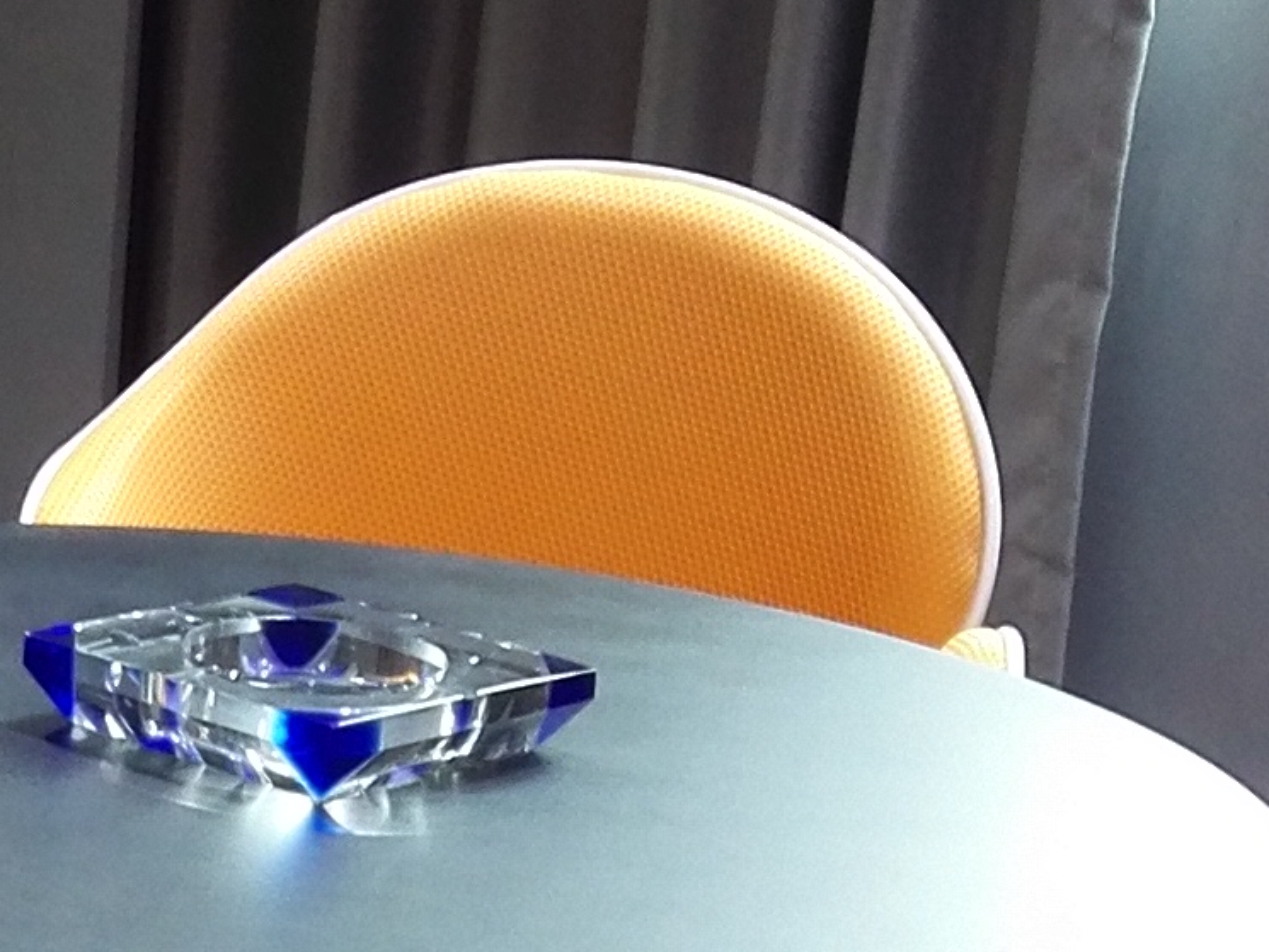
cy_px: 1596
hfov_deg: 15.3
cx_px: 27
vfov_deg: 11.0
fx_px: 4656
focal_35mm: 127
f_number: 2
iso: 125
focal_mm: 3.8
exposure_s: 1/33.4
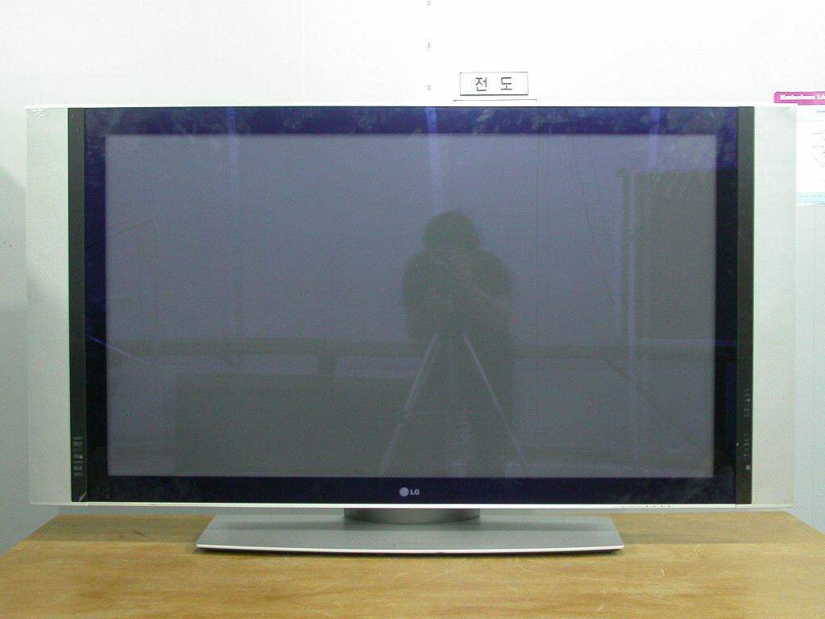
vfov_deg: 27.0
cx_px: 412
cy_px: 310
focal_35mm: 54
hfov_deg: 35.5
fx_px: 1287
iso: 214
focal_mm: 11.3
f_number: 2.9
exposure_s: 1/3.9
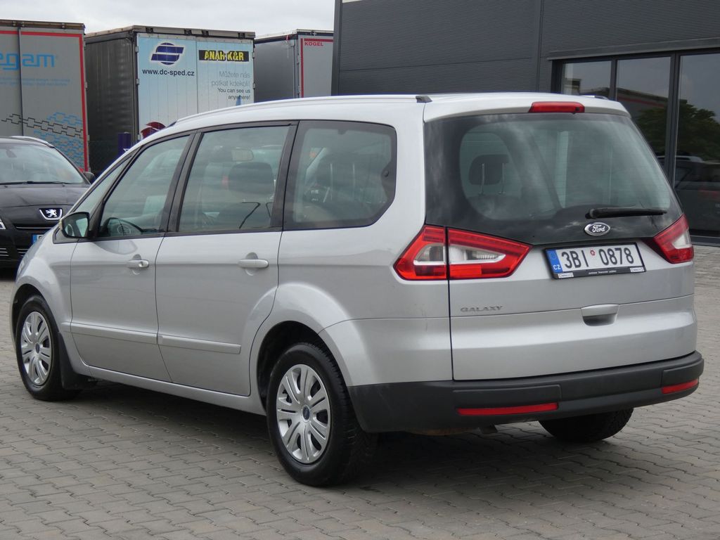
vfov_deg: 20.4
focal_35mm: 72
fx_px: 1498
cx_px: 360
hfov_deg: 27.0
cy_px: 270
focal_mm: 12.9
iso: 80
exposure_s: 1/250
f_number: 4.3
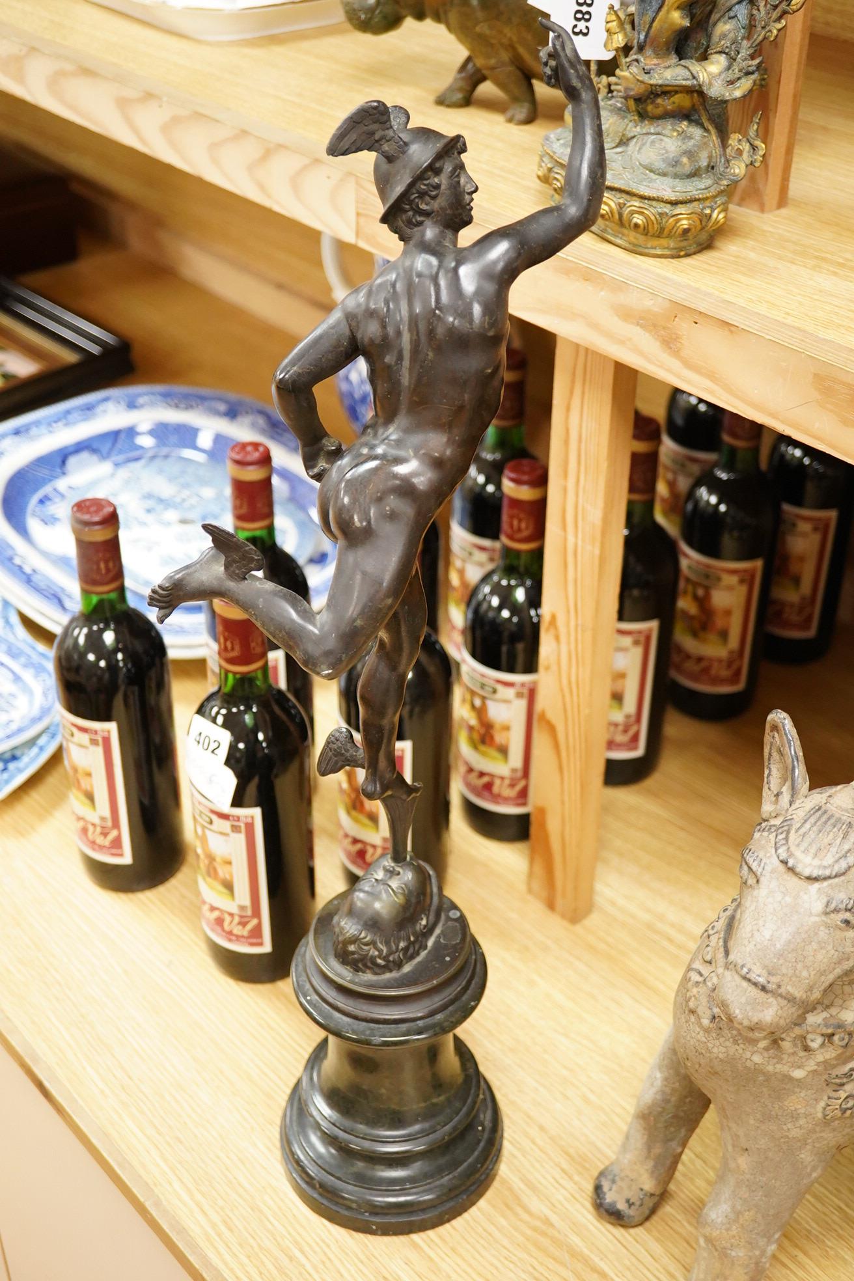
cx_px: 427
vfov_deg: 43.6
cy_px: 640
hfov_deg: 29.9
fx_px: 1601
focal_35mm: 45
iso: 2500
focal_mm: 30
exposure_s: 1/125
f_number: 5
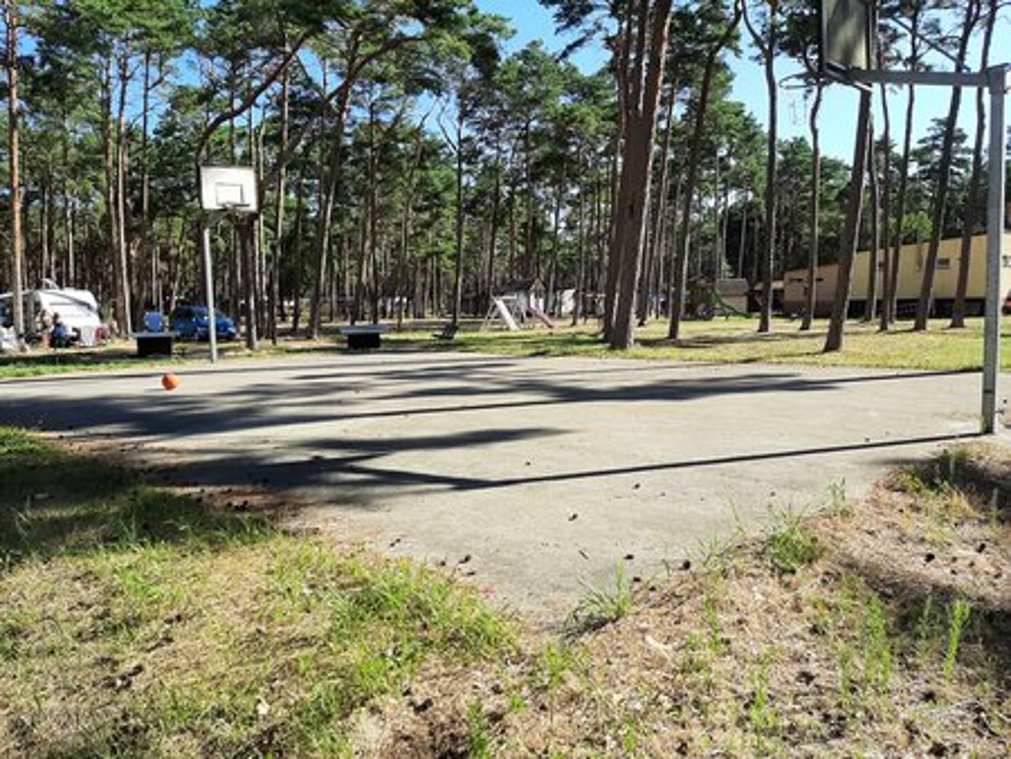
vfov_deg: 53.1
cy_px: 380
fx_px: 760
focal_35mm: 26
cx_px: 506
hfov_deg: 67.3
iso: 40
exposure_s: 1/1490
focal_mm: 3.93
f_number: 1.7
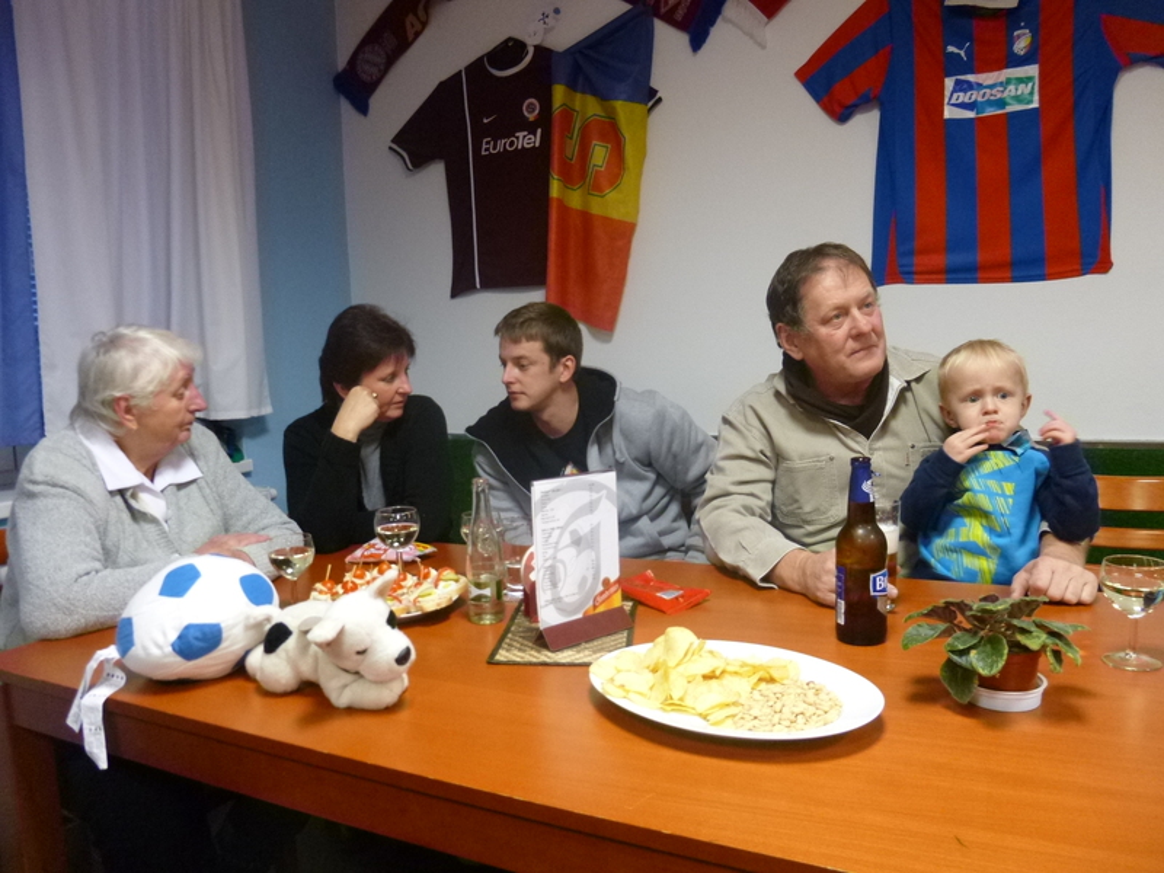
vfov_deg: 54.9
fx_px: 841
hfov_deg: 69.4
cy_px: 436
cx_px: 582
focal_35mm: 25
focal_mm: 4.5
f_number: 3.1
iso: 400
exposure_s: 1/15
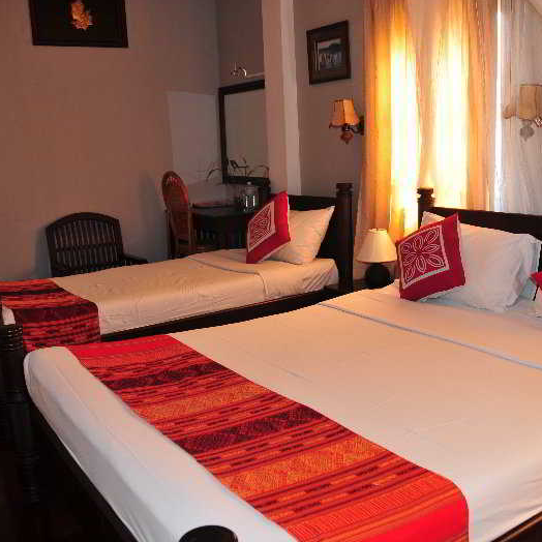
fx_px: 620
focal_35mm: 35
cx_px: 304
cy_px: 270
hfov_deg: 47.1
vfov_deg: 47.2
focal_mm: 18
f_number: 3.5
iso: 200
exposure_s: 1/15
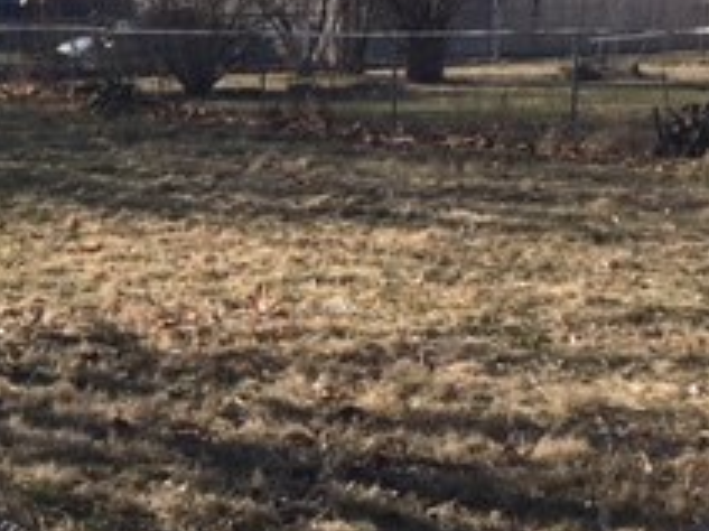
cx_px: -20
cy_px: 309
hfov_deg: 21.4
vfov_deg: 16.8
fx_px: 1801
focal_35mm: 88
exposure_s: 1/1603
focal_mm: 4.15
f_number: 2.2
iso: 25
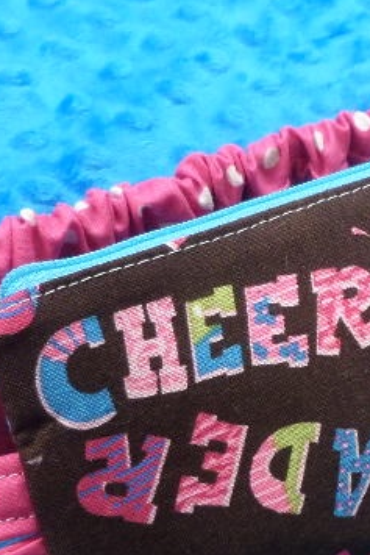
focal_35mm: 45
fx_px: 693
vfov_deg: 43.0
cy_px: 369
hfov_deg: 29.1
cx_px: 304
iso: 200
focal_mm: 4.3
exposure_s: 1/20
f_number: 3.1
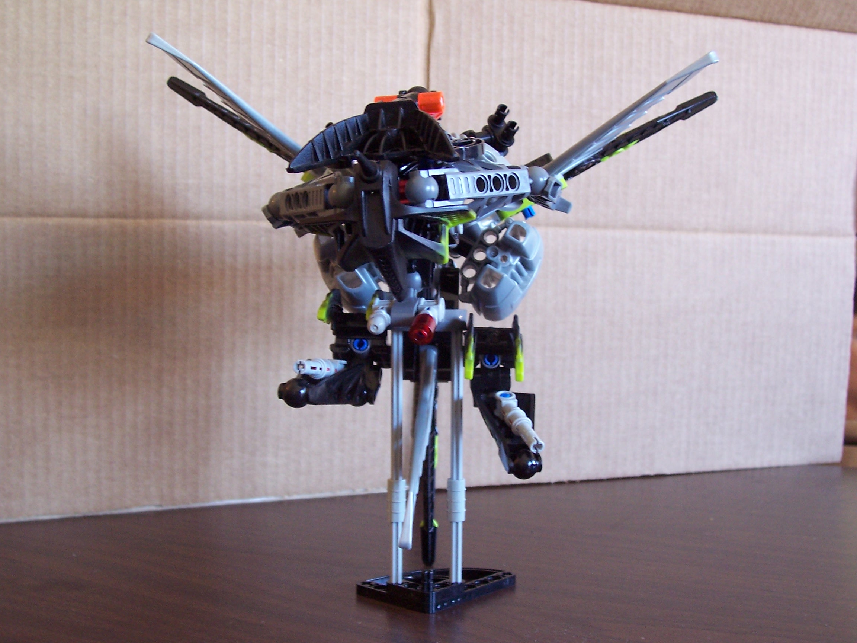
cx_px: 428
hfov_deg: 44.8
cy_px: 322
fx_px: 1040
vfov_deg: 34.3
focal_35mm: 42
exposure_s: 1/15
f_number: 3
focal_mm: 7
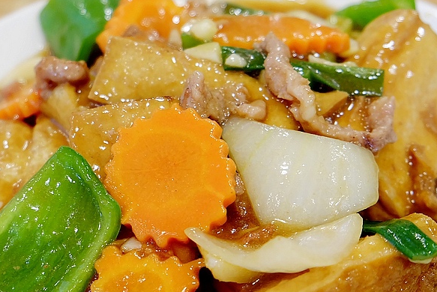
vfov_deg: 17.2
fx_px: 960
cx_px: 199
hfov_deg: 25.6
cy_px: 219
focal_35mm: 79
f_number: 3.6
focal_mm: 30.2
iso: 800
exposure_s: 1/27
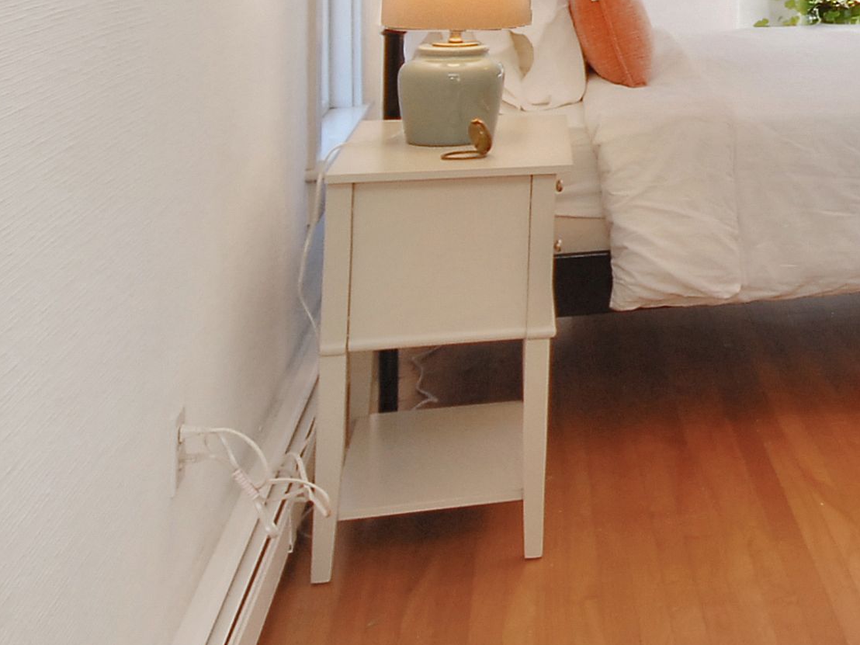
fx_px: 1384
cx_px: 1091
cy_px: -49
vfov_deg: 24.6
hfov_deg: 28.8
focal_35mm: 56
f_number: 5
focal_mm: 11
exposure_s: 1/40
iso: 400
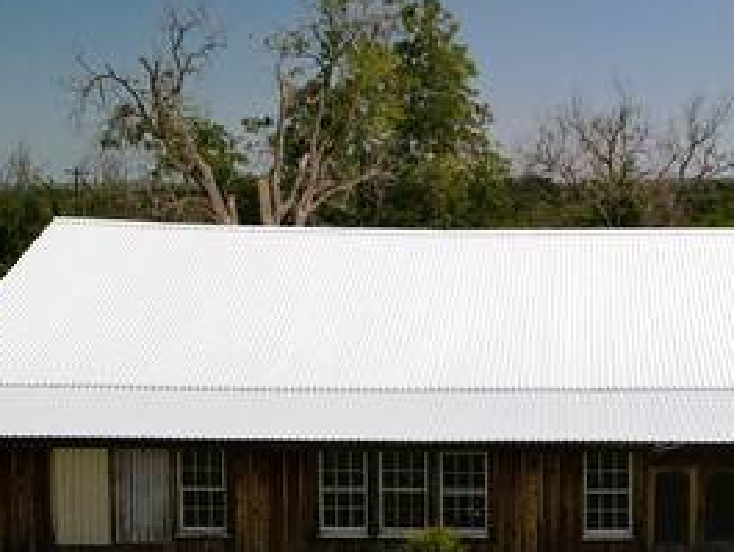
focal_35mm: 58
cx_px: 582
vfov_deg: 25.2
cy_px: 297
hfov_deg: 32.4
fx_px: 1230
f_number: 2.8
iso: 100
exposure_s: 1/100
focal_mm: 4.5
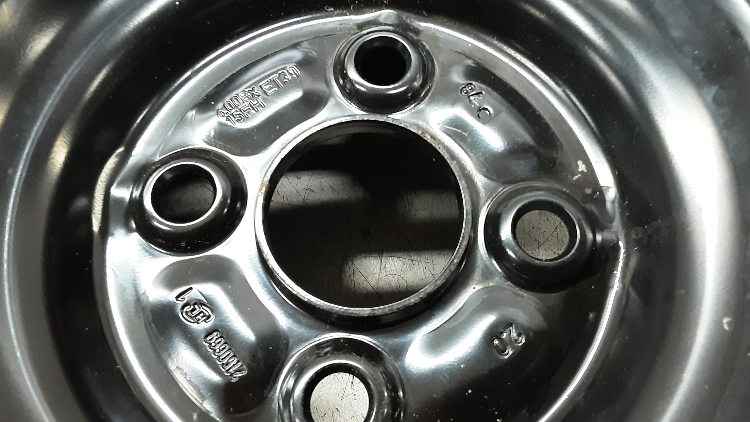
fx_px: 597
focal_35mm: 30
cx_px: 377
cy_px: 189
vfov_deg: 38.9
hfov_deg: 64.3
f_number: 1.9
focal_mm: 2.91
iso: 250
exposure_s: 1/25
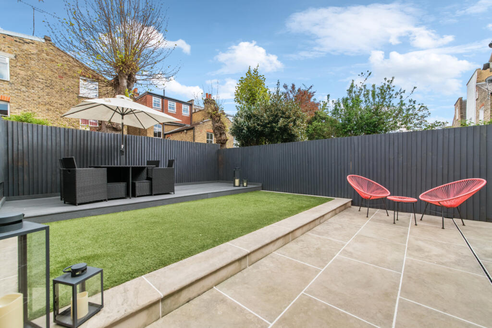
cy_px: 164
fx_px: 191
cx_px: 246
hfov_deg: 104.2
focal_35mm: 14
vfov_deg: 81.2
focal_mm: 14
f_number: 8
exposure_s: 1/80
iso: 320
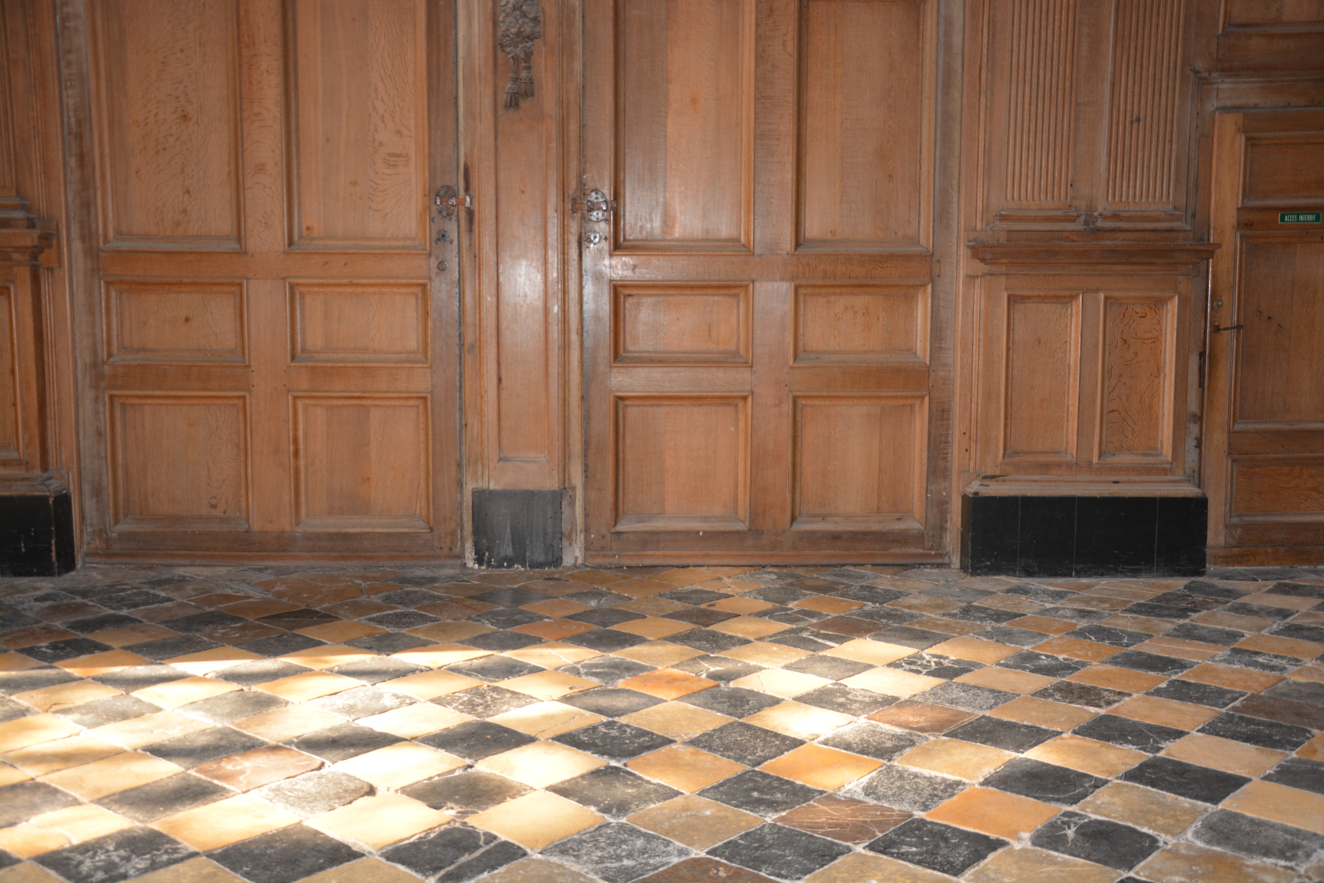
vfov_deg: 35.5
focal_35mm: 38
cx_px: 662
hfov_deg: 51.3
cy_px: 442
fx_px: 1379
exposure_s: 1/80
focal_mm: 25
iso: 400
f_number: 4
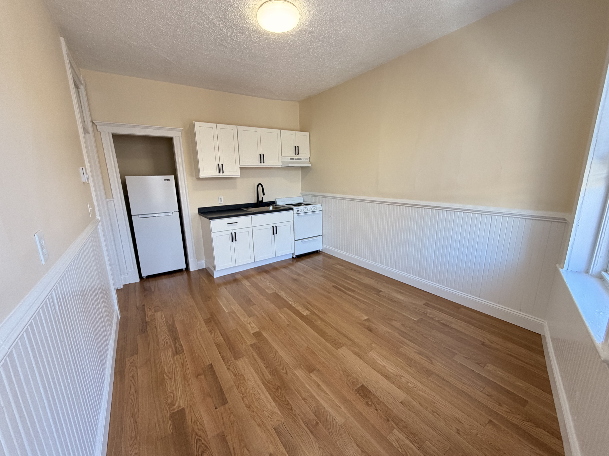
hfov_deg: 102.1
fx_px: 246
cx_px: 304
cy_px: 228
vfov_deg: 85.7
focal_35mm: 14
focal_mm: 2.22
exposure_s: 1/120
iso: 160
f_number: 2.2
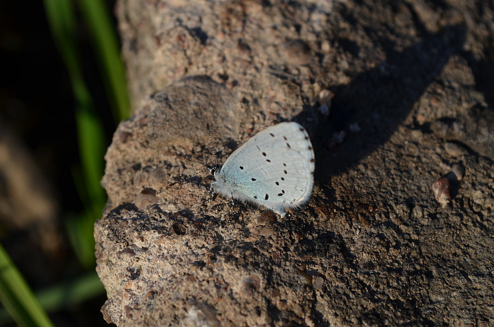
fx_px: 1130
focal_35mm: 82
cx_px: 247
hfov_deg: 24.7
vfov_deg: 16.5
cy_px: 164
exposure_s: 1/250
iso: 100
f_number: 8
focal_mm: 55
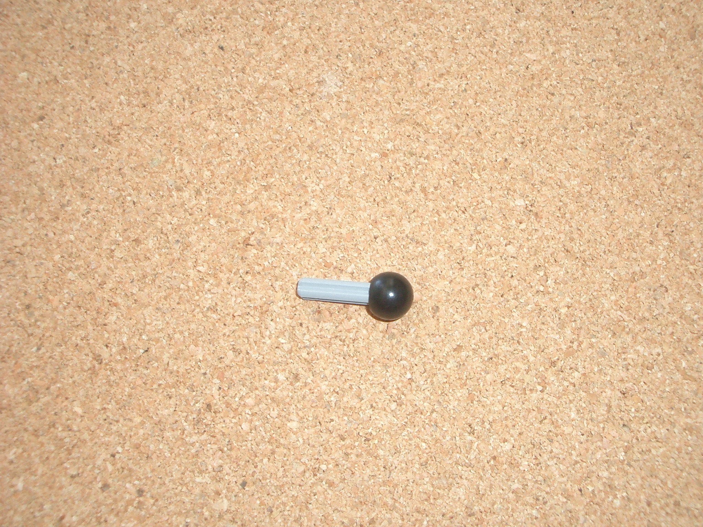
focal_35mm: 49
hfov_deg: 38.9
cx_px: 352
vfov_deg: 29.7
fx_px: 995
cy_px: 264
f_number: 3.1
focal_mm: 8.2
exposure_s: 1/40
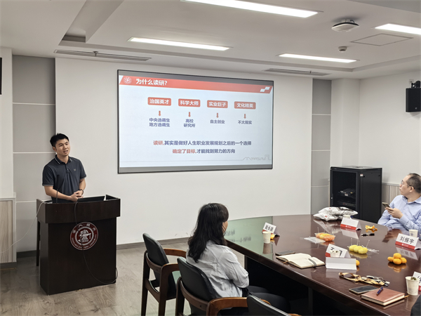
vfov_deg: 39.7
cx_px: 210
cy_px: 158
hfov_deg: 51.4
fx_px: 438
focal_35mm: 36
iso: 160
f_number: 2
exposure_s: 1/100
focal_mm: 5.75
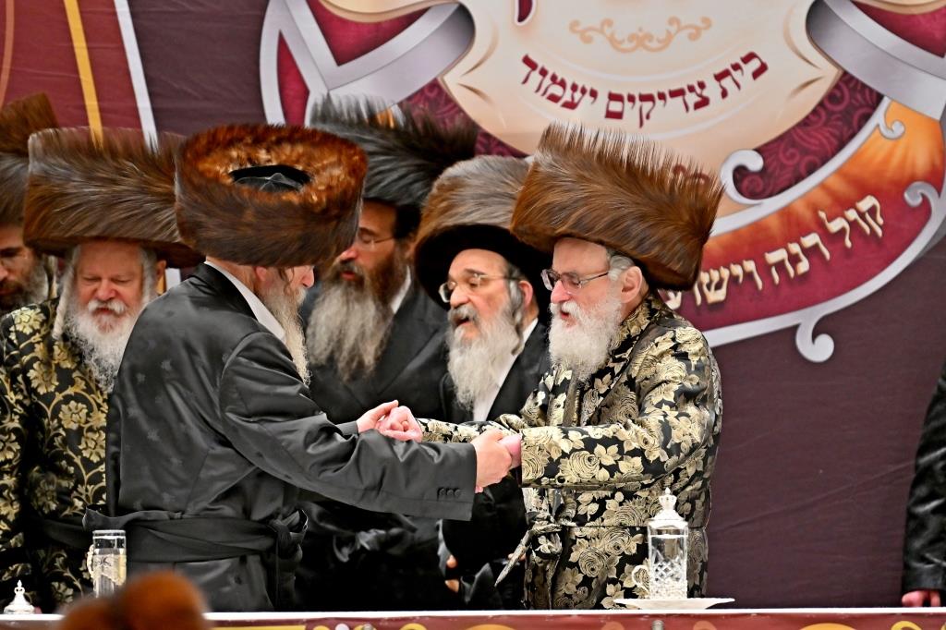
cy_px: 315
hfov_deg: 6.9
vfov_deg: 4.6
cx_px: 473
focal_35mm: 300
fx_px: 7880
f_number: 2.8
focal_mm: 200
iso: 640
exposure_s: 1/800
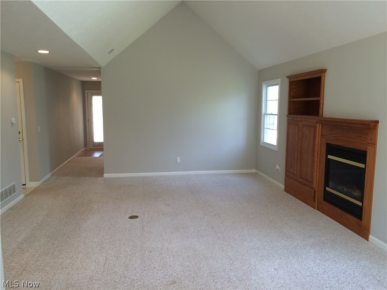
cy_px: 145
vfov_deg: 48.2
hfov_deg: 61.7
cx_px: 194
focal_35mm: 29
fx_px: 324
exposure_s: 1/30
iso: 40
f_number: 2.2
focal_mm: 4.15
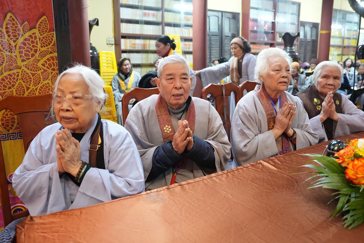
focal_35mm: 28
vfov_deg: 46.4
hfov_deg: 65.5
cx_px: 181
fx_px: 283
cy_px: 118
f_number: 3.5
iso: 6400
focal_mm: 27
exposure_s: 1/100
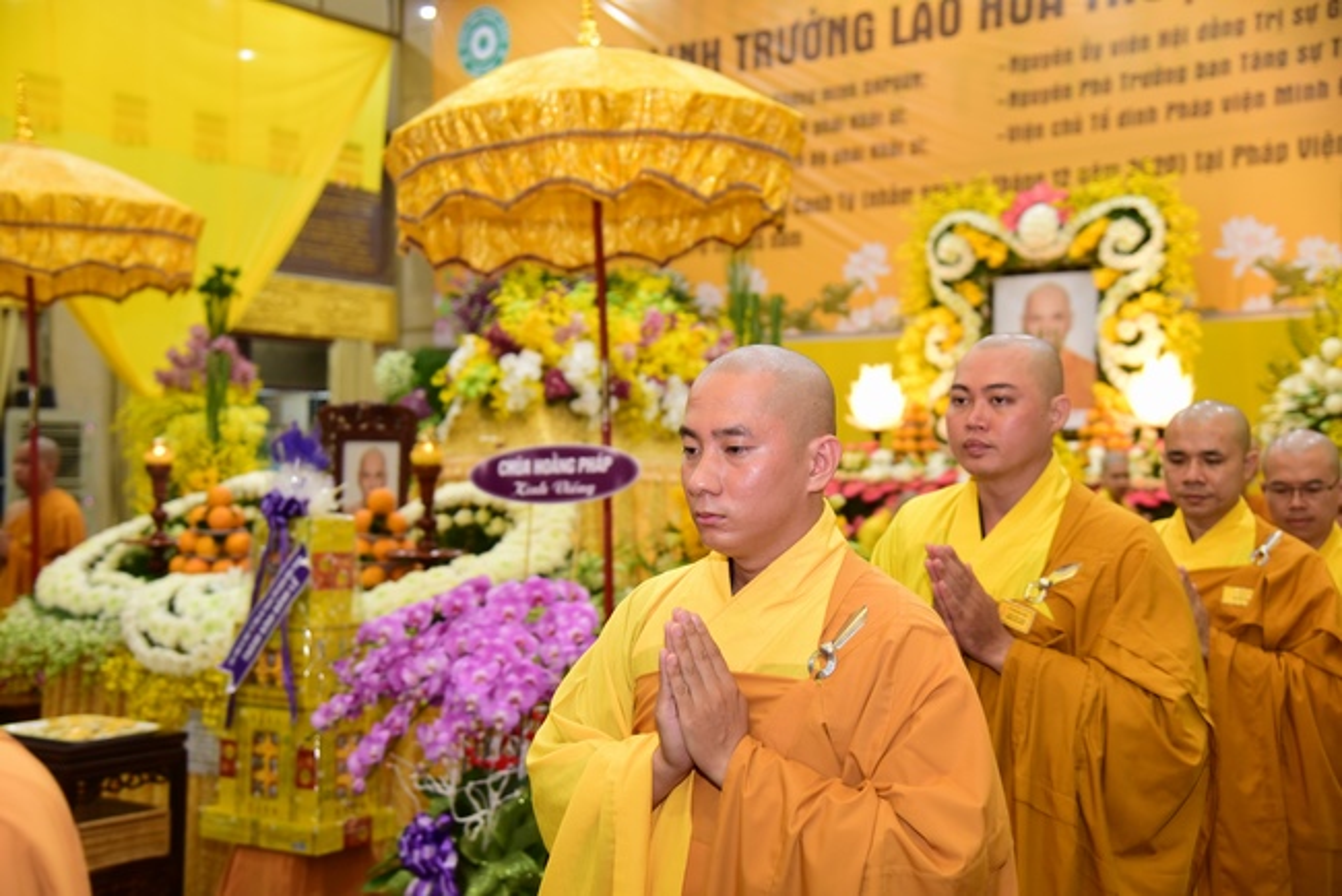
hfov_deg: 42.7
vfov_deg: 29.3
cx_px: 671
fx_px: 1715
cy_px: 448
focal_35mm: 46
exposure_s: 1/30
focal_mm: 46
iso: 1000
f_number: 4
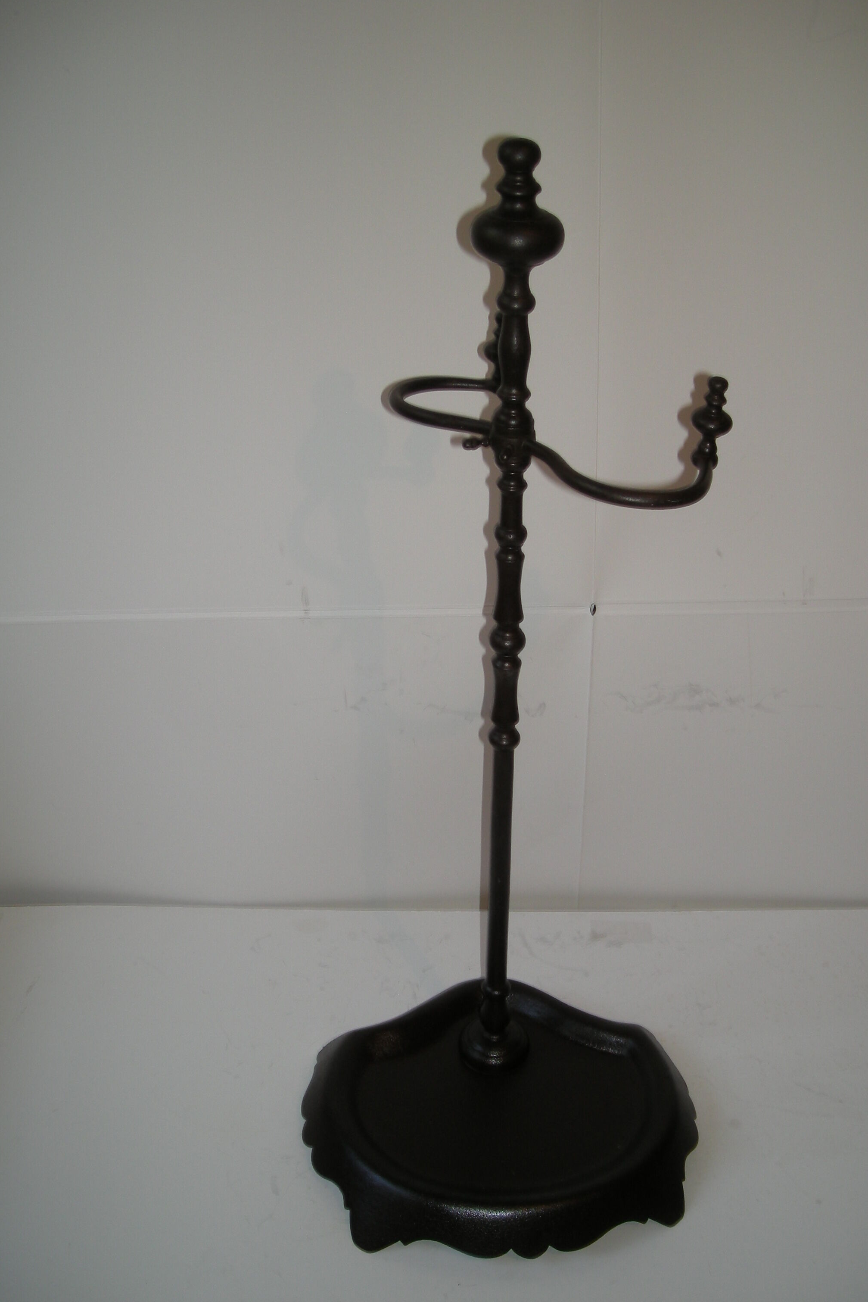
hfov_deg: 35.9
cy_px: 643
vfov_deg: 51.9
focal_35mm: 37
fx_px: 1338
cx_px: 479
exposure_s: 1/55.2
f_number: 2.8
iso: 50
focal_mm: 5.7
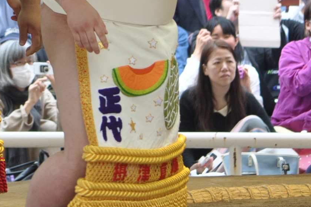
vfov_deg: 2.1
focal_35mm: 664
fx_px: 5730
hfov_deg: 3.1
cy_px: -10
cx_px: 18
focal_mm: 116
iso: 400
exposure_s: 1/320
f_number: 4.8
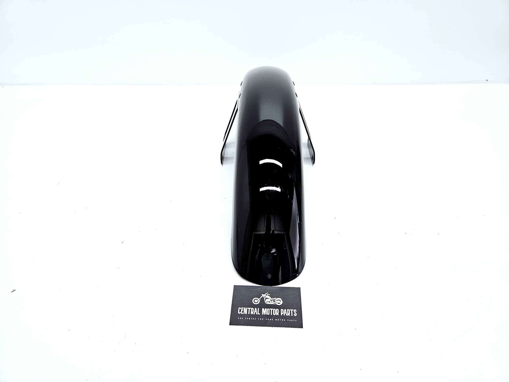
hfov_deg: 73.9
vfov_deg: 58.9
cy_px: 191
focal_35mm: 23
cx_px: 254
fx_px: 338
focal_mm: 5.4
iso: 50
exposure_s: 1/100
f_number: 1.8
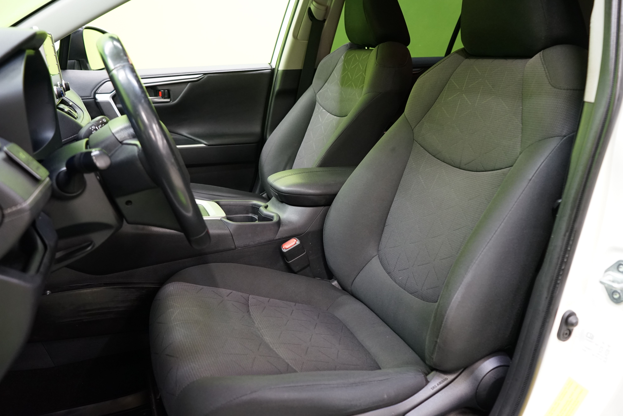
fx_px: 571
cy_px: 208
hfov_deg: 57.2
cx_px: 312
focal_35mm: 33
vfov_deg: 40.0
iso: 2000
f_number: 5
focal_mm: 33
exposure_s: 1/15
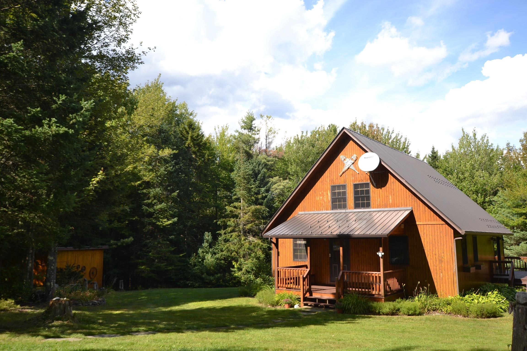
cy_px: 176
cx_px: 264
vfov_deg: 43.6
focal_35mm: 30
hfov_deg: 61.9
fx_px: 439
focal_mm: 20
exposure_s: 1/200
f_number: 5.6
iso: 100
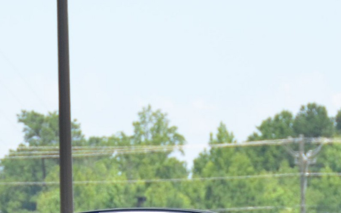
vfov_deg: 2.4
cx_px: 117
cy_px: 337
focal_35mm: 538
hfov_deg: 3.9
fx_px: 4999
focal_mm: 112
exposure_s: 1/1000
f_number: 5.3
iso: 500
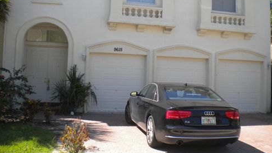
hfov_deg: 51.6
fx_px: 281
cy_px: 69
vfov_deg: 30.4
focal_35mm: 39
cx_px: 136
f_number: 4.6
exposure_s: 1/258
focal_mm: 6.3
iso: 80
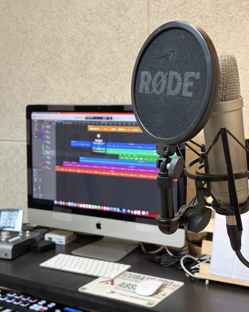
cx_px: 124
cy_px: 163
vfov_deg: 34.1
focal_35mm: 55
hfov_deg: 27.6
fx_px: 507
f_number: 1.6
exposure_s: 1/40
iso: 100
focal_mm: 5.96
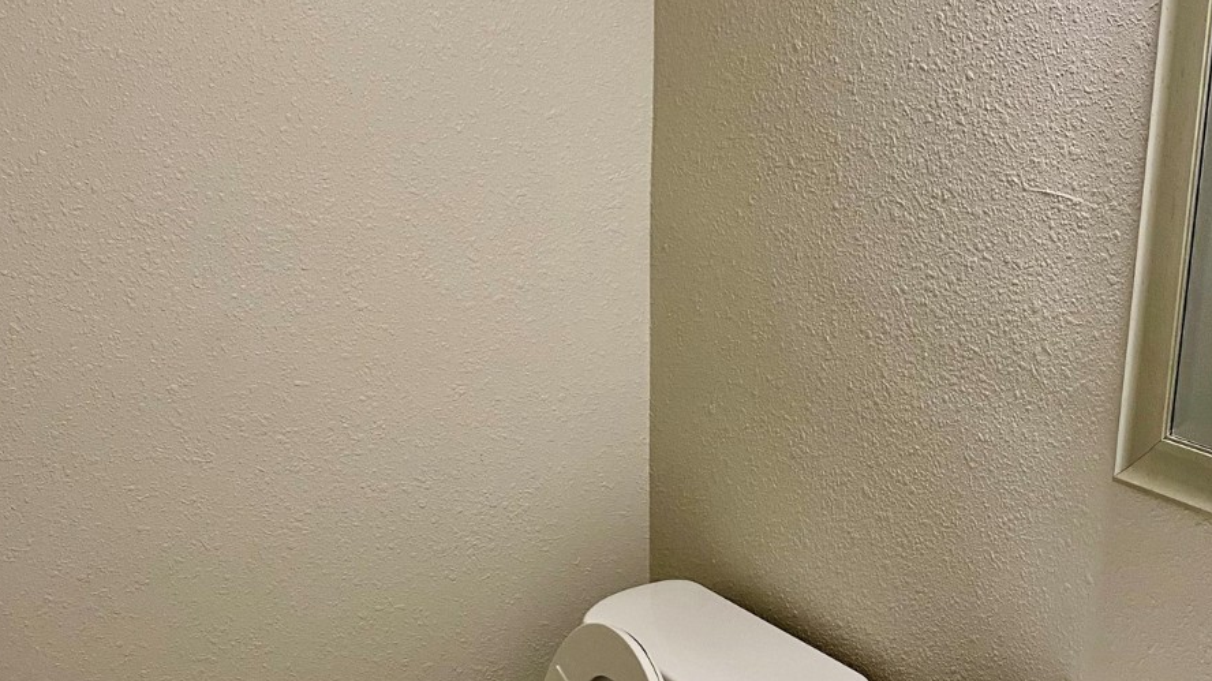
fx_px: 1574
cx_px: 636
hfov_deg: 42.1
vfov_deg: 24.2
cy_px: 475
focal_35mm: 49
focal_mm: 4.25
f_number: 1.8
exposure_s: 1/60
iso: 80
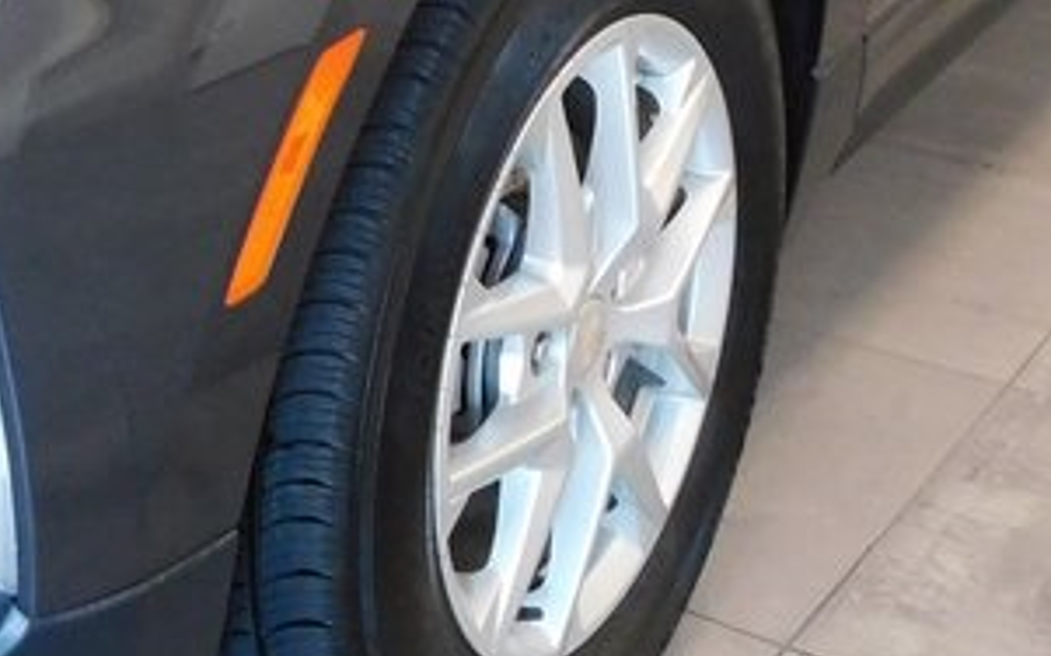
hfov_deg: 24.1
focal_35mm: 83
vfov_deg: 14.9
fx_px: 2377
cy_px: -227
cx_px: 80
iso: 400
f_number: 3
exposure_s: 1/25
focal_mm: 4
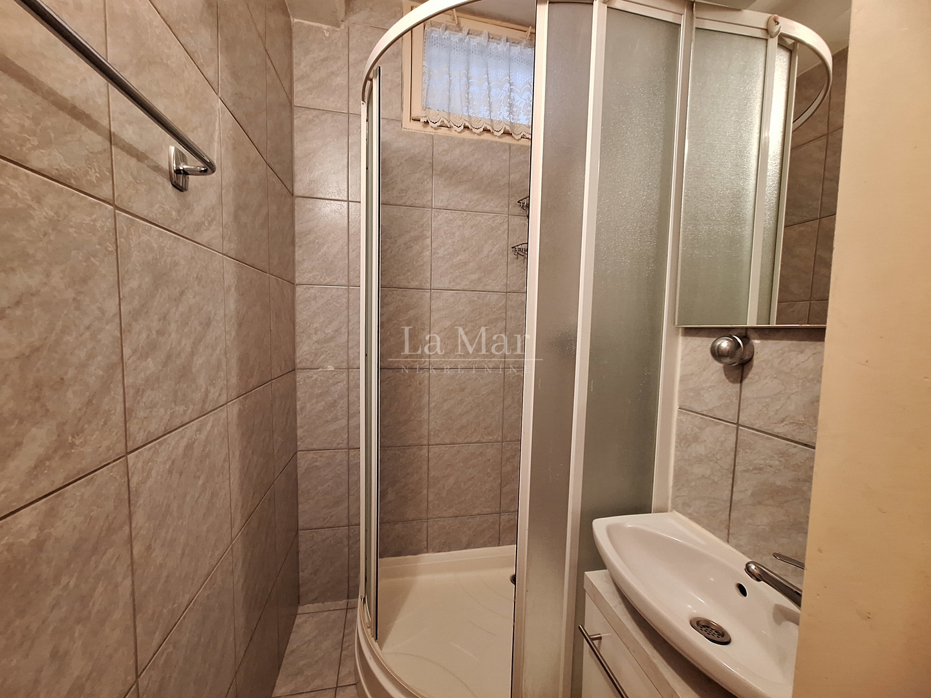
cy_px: 349
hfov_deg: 106.2
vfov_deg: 89.9
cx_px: 466
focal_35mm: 13
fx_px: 350
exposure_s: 1/25
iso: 250
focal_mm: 1.74
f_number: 2.2
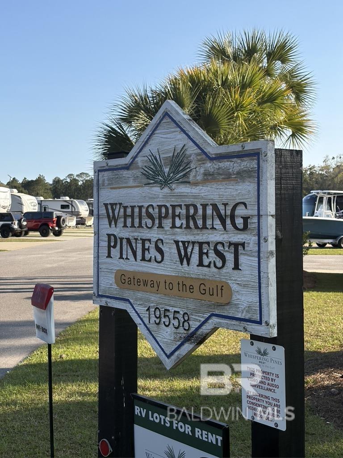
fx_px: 687
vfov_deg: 36.8
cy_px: 229
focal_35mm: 52
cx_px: 172
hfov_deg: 28.0
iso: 50
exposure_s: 1/2012
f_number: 1.6
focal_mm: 5.96
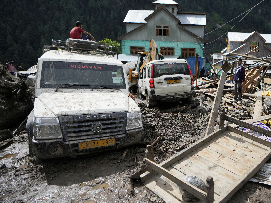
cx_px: 202
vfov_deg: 58.8
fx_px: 180
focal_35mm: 23
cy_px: 92
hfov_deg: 69.3
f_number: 2.8
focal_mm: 16
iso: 500
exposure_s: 1/12800
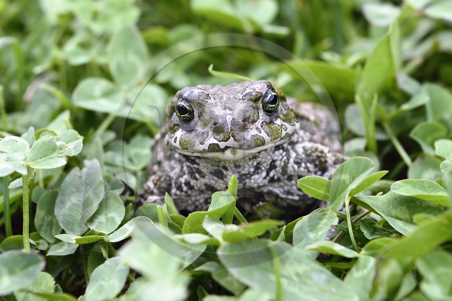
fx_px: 879
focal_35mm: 70
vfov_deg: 19.4
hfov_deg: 28.8
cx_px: 226
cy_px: 150
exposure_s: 1/200
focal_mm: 70
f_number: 7.1
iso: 250
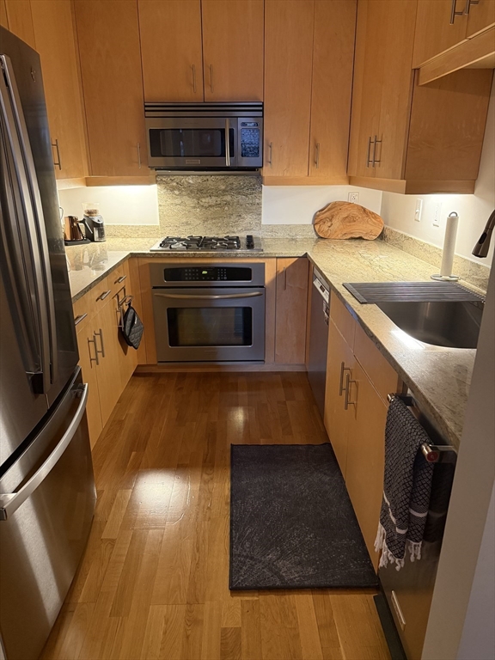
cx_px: 248
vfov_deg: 71.6
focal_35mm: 24
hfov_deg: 56.8
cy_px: 330
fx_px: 458
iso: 400
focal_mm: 6.76
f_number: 1.78
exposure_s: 1/60
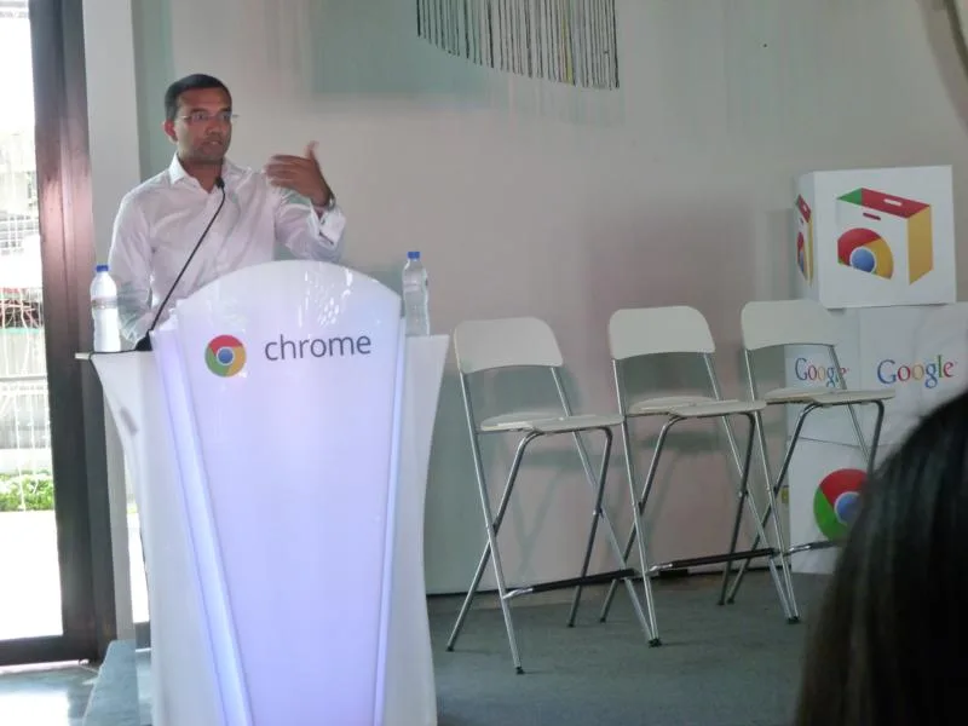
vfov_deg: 25.7
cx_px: 484
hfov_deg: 33.8
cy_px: 363
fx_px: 1594
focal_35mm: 57
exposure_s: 1/40
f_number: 4
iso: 400
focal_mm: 10.2
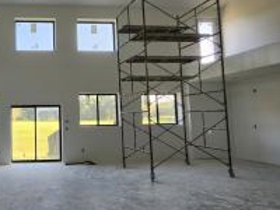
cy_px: 99
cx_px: 36
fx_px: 210
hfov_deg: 59.0
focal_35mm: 26
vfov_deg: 53.0
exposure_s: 1/60
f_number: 2.2
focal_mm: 2.2
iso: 64
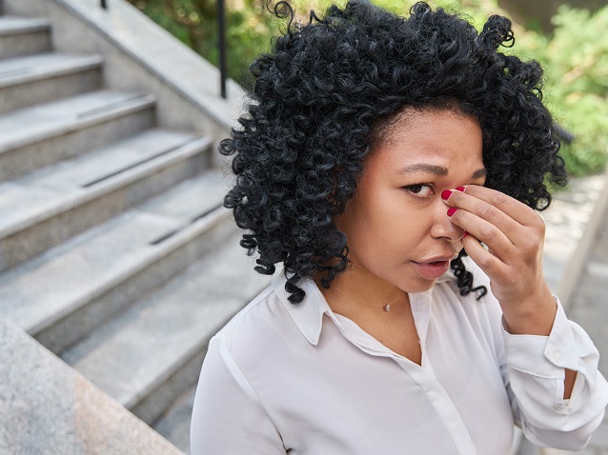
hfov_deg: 45.8
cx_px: 320
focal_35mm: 41
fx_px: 720
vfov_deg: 35.1
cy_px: 230
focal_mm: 34
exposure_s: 1/250
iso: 200
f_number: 3.5
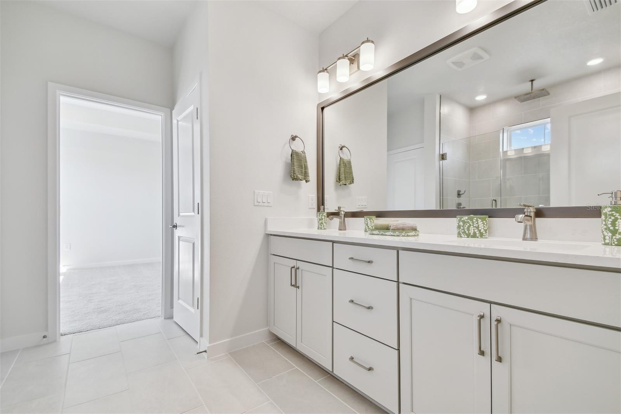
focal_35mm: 15
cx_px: 310
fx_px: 259
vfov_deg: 77.3
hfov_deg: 100.4
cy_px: 207
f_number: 7.1
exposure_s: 1/60
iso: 100
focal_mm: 10
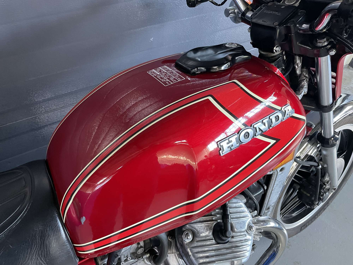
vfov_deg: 53.1
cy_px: 132
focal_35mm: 26
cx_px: 176
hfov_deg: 67.3
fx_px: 265
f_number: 1.6
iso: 500
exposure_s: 1/40
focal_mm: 4.2
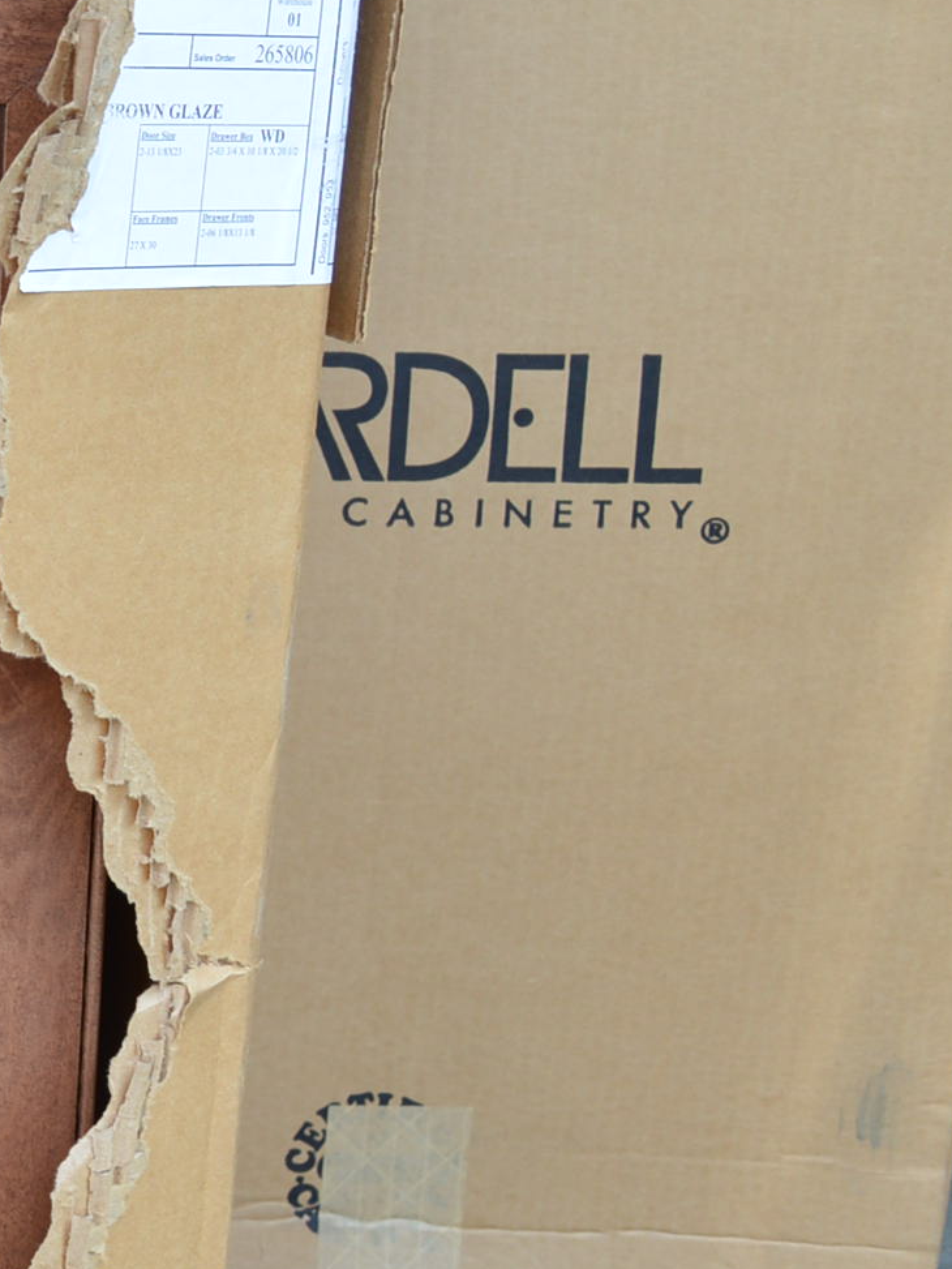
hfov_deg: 13.0
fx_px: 3593
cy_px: 586
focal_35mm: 98
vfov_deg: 20.0
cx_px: -972
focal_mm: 22
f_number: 5.6
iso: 200
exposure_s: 1/80
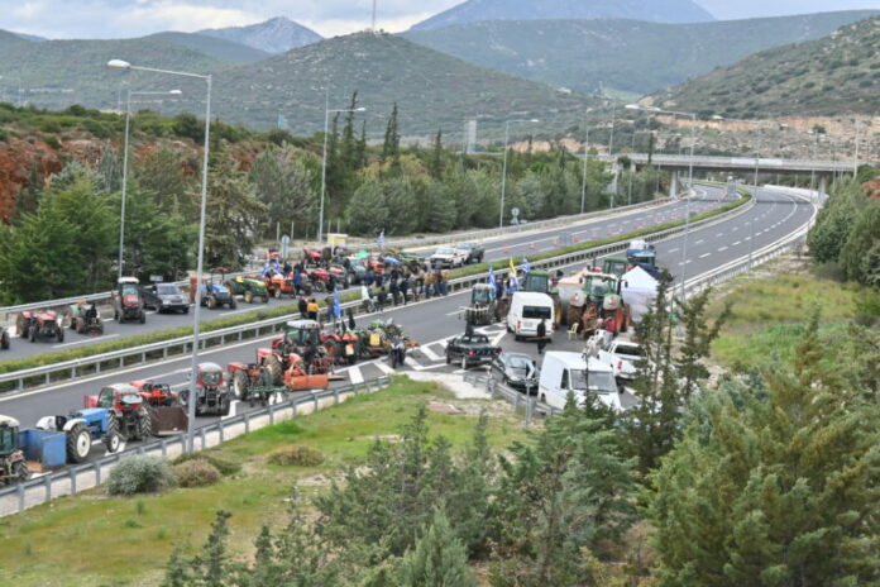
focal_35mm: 75
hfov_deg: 27.0
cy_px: 294
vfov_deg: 18.2
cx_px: 440
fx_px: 1833
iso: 800
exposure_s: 1/640
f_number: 13
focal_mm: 50
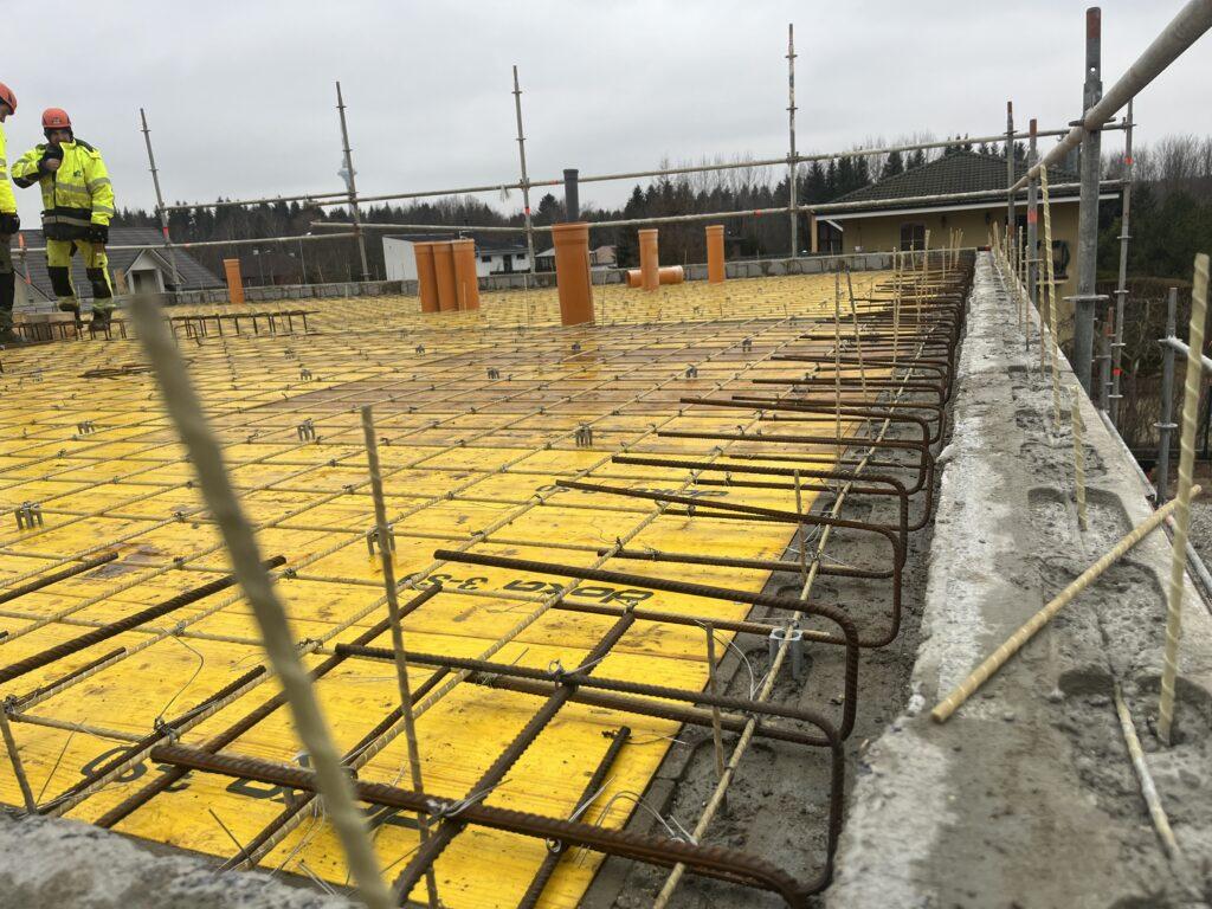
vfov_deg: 53.1
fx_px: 910
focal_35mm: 26
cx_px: 606
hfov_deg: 67.3
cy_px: 454
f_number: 1.6
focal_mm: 5.1
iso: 50
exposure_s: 1/508
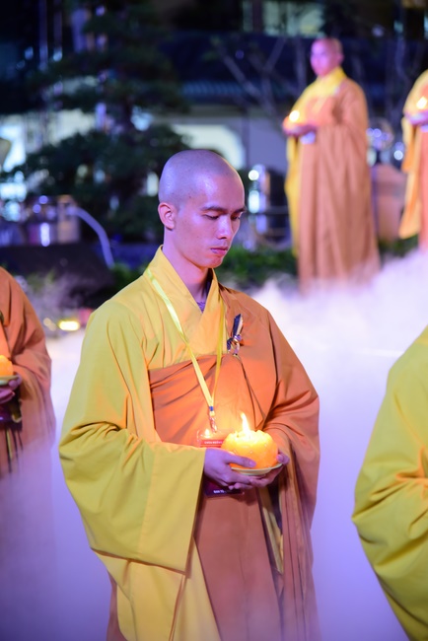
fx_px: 1781
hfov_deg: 13.7
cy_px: 320
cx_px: 214
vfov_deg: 20.4
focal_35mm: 100
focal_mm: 100
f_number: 4
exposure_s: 1/25
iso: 2000
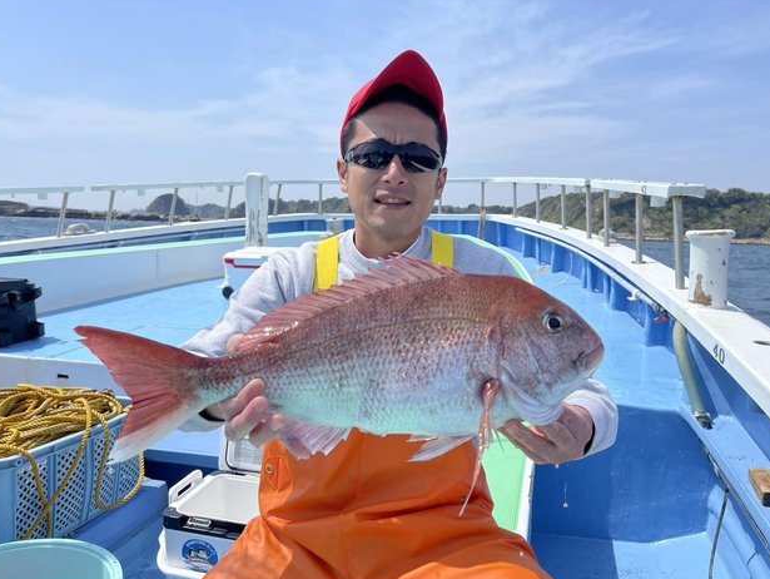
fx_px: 579
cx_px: 388
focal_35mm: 26
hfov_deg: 67.3
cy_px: 288
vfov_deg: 53.1
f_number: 1.6
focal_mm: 5.1
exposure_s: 1/4525
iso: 32
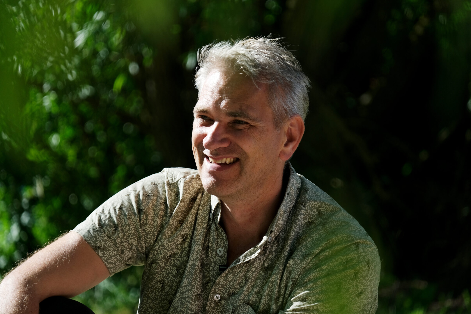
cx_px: 236
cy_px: 157
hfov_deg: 10.7
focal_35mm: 192
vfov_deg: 7.2
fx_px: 2512
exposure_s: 1/1000
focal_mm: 128
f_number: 4.4
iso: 160
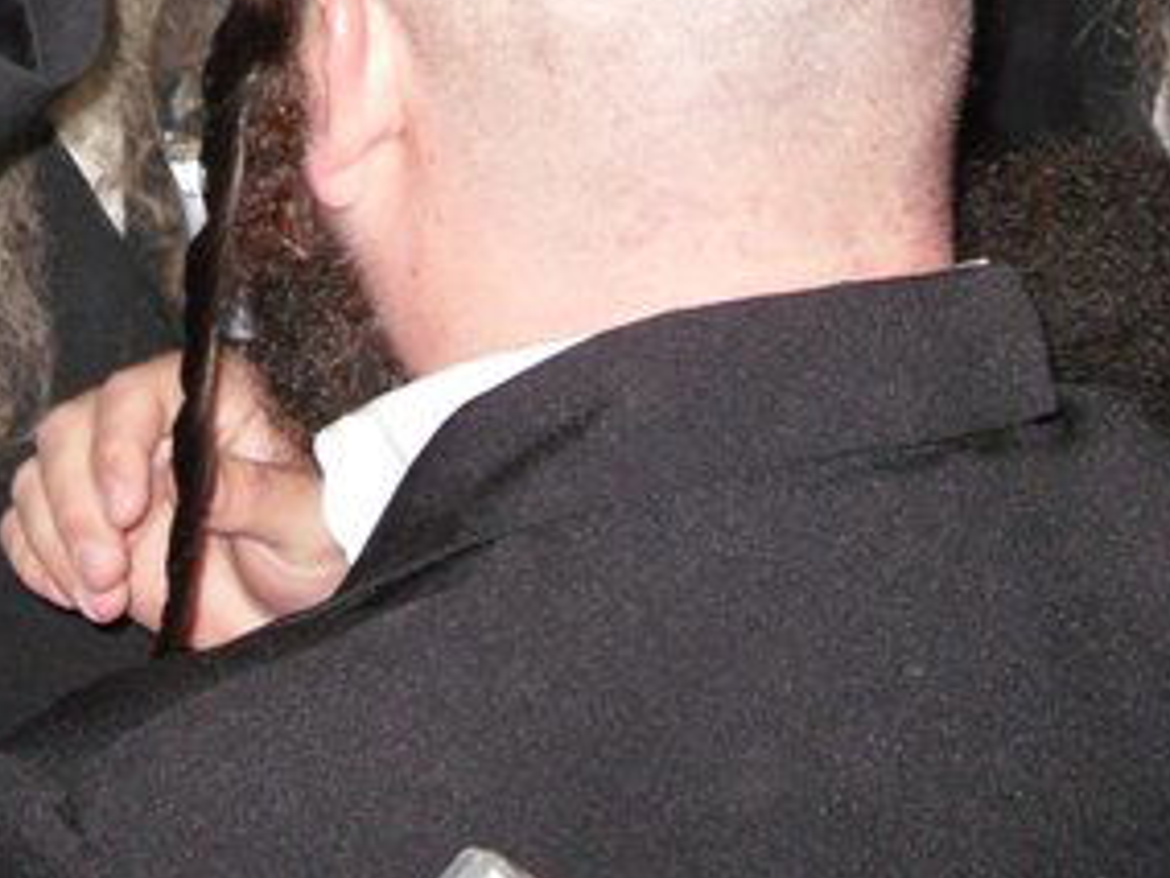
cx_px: 148
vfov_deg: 11.4
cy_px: -363
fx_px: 4259
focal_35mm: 126
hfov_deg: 15.5
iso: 200
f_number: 3.5
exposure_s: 1/45
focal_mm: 6.3
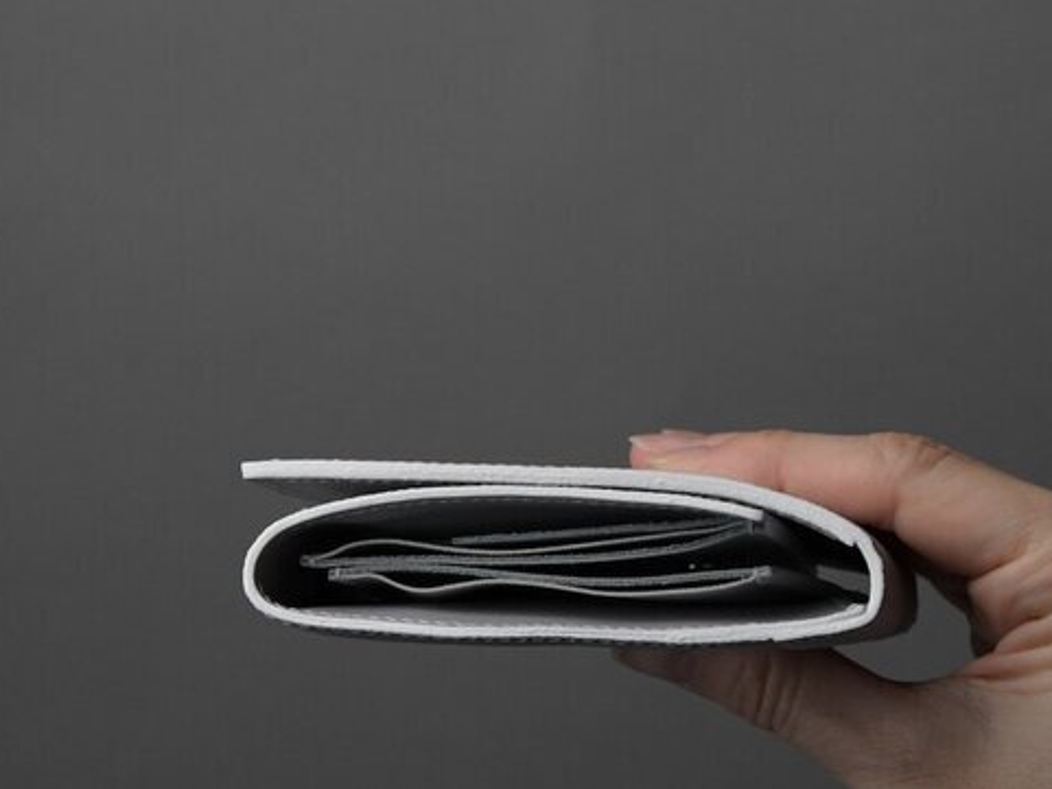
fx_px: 3283
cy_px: 363
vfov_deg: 13.7
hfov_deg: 18.2
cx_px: 571
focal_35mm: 108
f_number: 13
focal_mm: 60
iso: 3200
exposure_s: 1/100
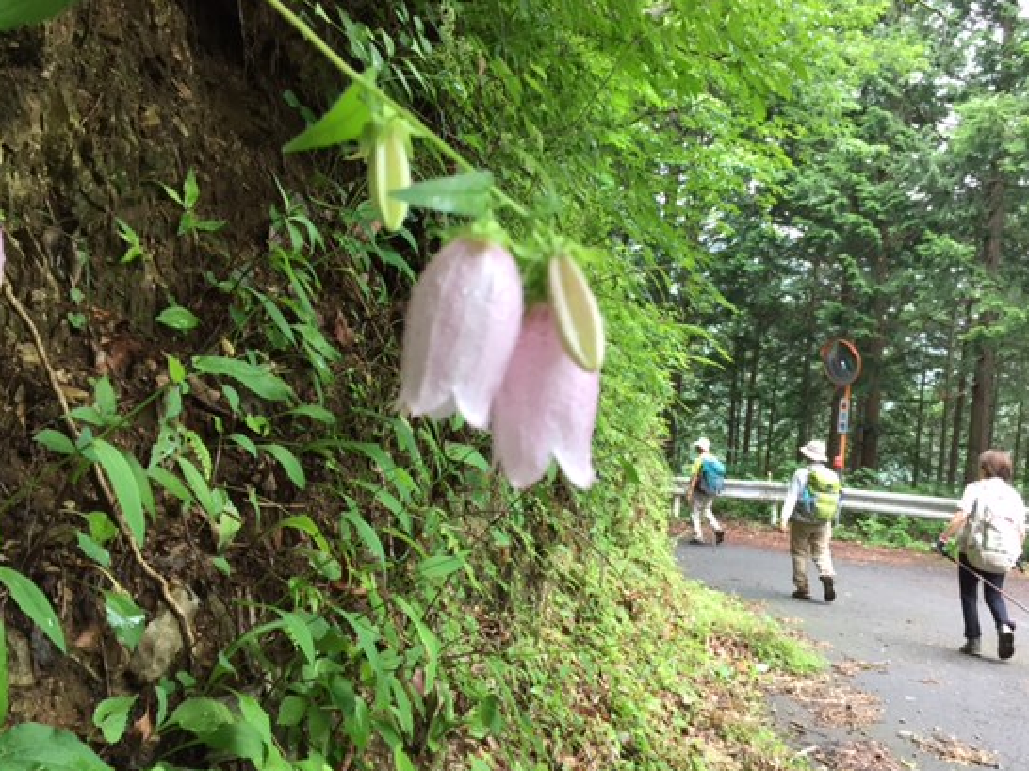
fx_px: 1010
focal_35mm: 34
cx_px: 531
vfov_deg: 41.8
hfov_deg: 54.0
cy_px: 377
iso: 32
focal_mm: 4.15
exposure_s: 1/30
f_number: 2.2
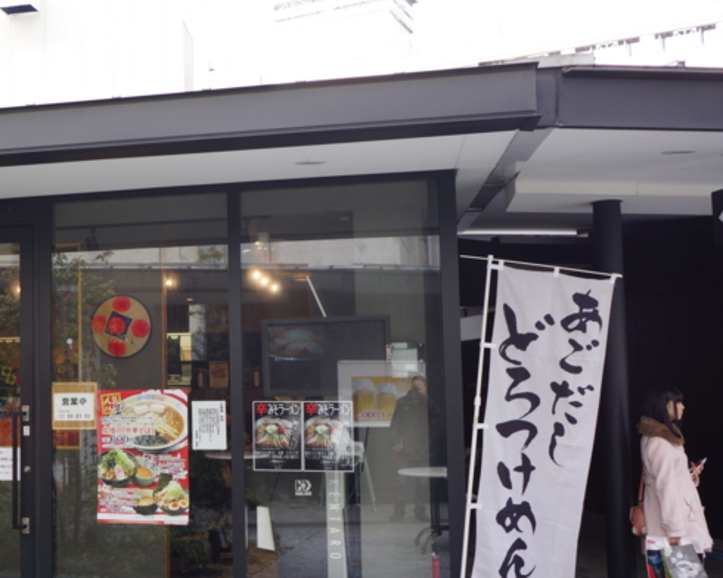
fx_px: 984
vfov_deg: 32.7
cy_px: 310
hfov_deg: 38.8
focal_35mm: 46
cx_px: 143
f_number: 4
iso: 125
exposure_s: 1/60
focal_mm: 20
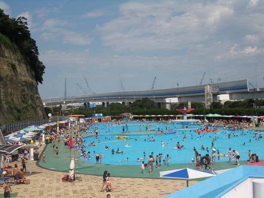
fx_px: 473
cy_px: 99
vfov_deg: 23.7
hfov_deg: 31.2
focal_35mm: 62
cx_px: 132
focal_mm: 10.2
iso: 80
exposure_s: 1/500
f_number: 5.6
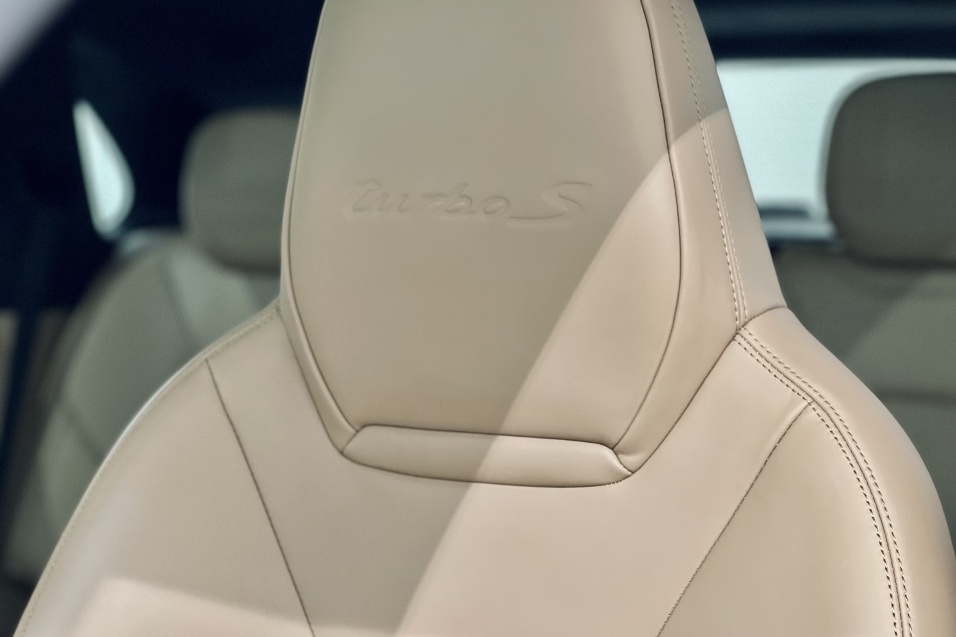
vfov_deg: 20.3
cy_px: 282
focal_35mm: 67
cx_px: 477
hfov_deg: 30.1
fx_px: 1779
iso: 400
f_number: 2.2
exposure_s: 1/33
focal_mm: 7.5
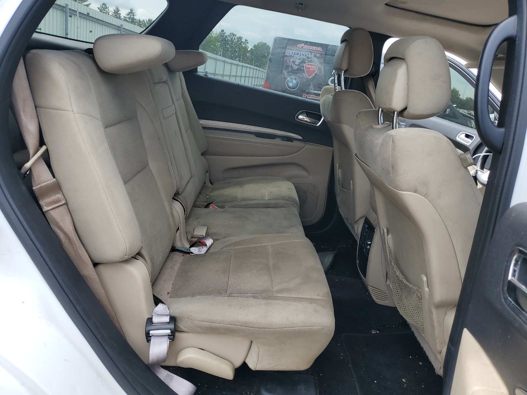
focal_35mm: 26
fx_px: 396
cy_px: 198
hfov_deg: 67.3
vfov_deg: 53.1
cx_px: 264
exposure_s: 1/526
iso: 50
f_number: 1.5
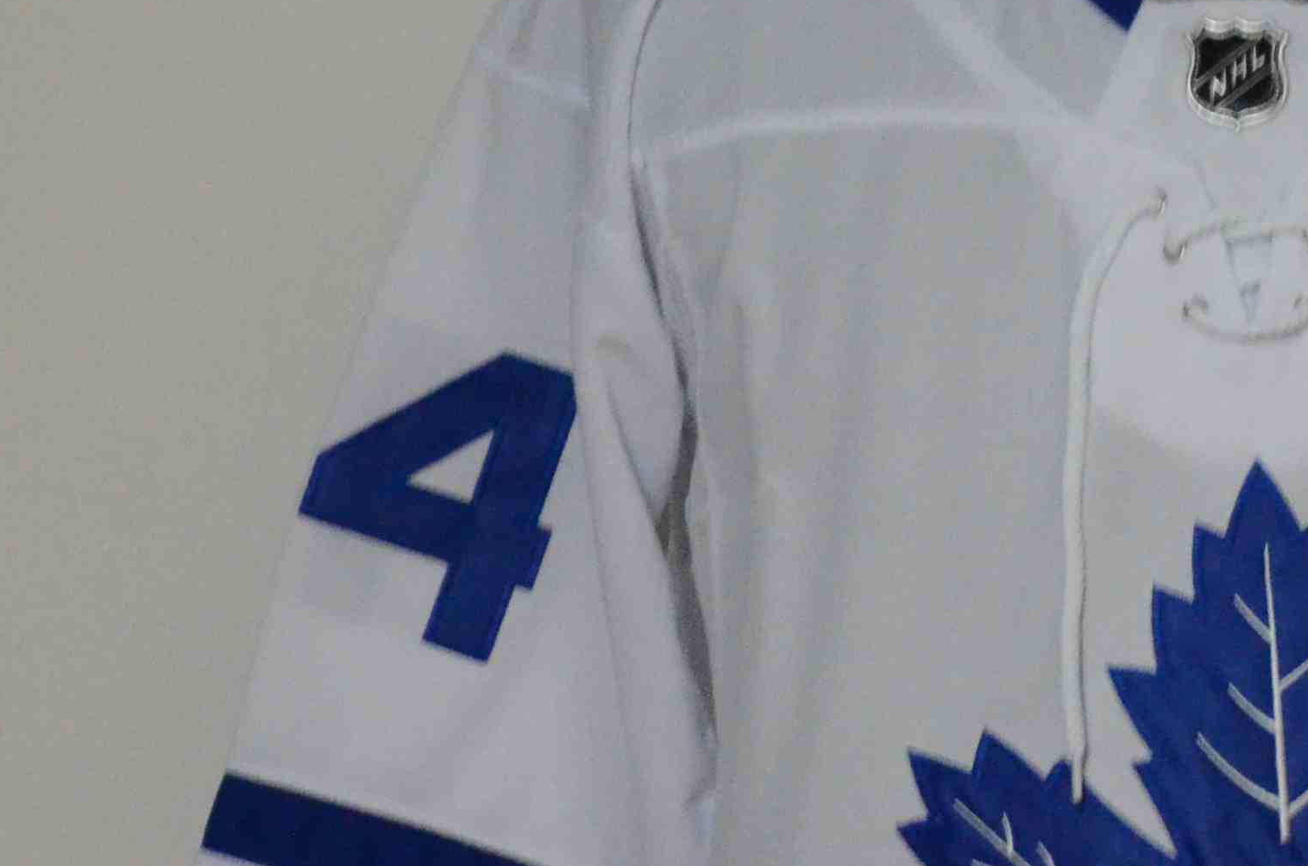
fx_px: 13256
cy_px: 706
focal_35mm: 366
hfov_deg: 5.6
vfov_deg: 3.7
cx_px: 1855
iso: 4000
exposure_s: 1/25
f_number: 5
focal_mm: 75
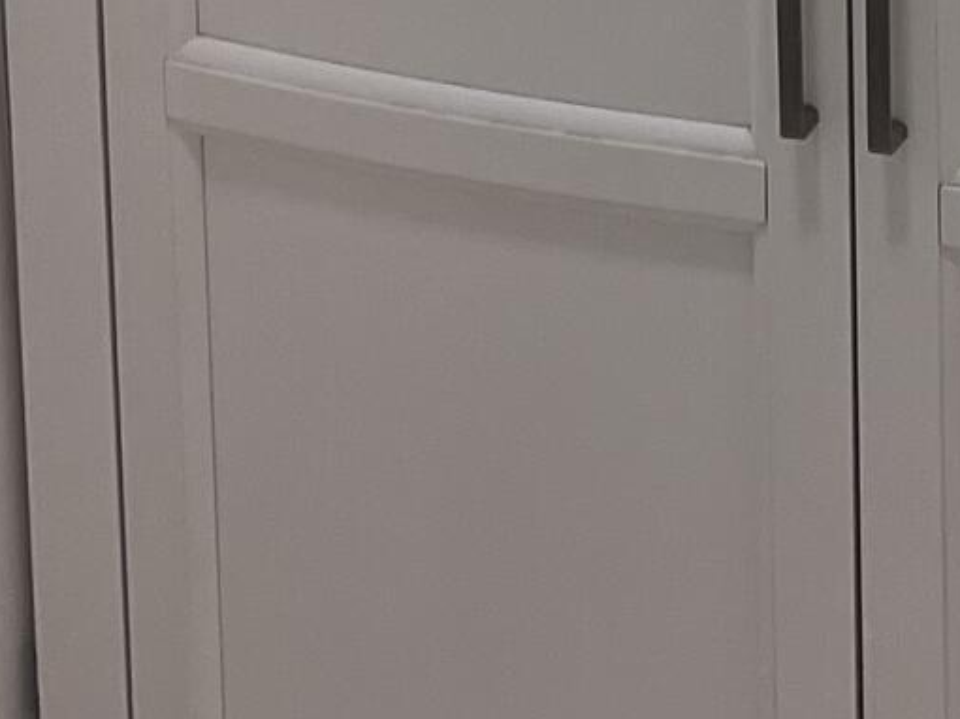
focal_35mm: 153
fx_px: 4241
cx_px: 1276
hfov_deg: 12.5
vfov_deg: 8.7
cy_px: -1075
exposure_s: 1/120
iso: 100
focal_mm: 5.7
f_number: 1.5
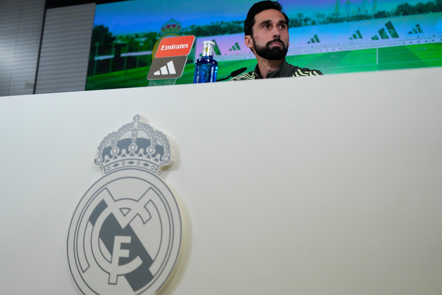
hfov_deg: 28.8
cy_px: 148
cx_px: 221
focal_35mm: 70
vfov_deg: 19.5
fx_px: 860
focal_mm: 70
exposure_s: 1/800
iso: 3200
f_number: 2.8
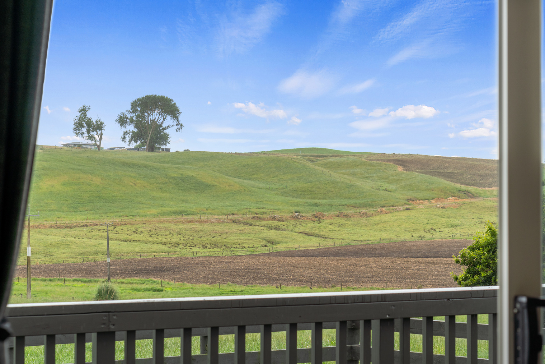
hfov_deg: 25.7
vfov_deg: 17.3
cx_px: 276
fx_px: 1196
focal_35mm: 79
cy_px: 178
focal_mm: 50
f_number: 5
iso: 100
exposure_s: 1/200
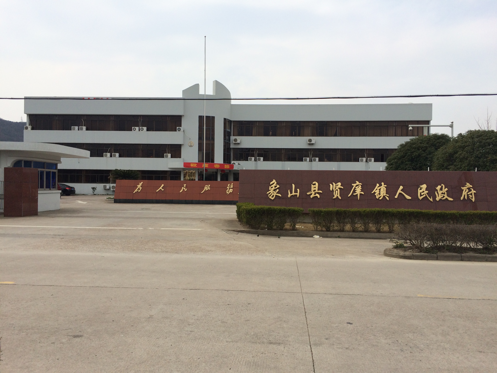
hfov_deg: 61.7
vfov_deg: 48.2
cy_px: 186
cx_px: 248
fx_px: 416
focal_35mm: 29
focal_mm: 4.15
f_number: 2.2
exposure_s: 1/1642
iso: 32
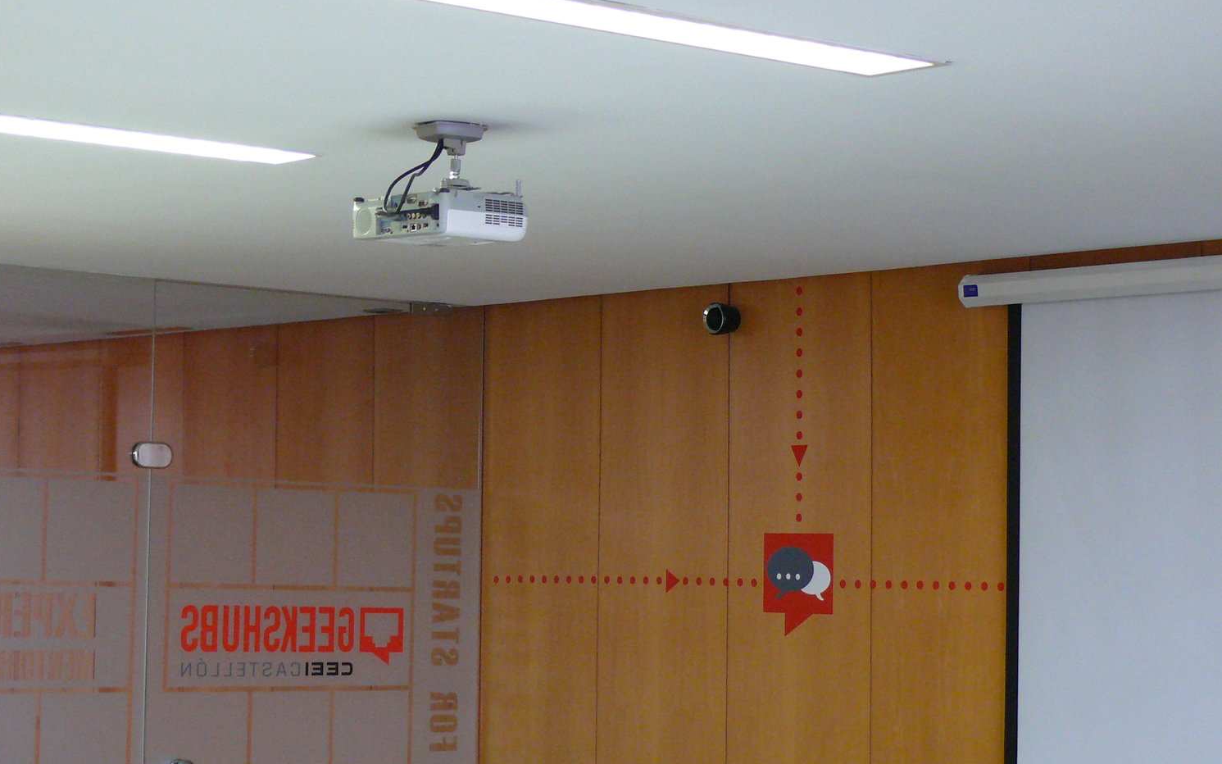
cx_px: 609
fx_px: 3197
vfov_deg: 13.6
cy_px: 379
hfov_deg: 21.6
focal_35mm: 96
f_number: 3.2
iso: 320
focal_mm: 13.9
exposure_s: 1/30
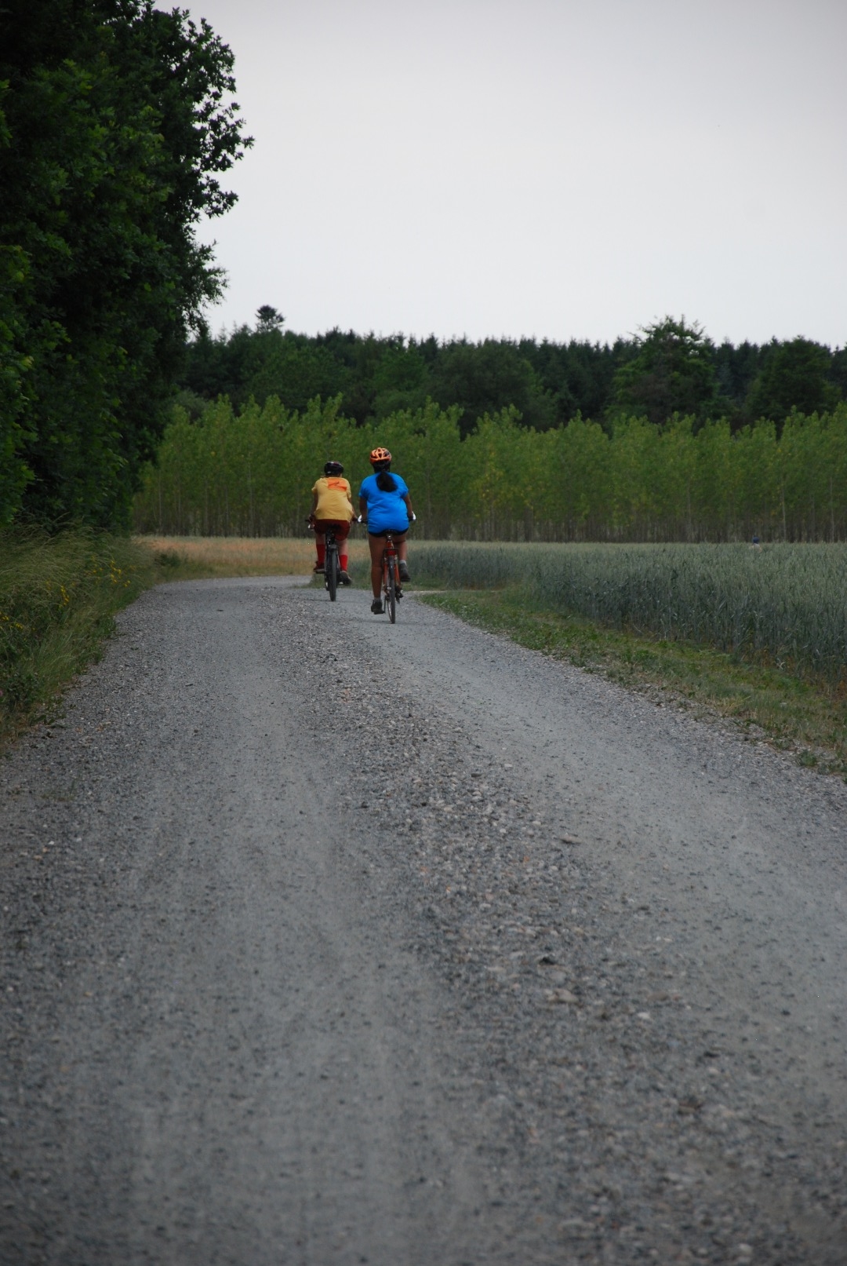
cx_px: 424
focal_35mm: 158
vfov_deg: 13.0
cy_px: 633
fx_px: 5541
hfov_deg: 8.7
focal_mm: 105
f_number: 5.6
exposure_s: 1/1000
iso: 400
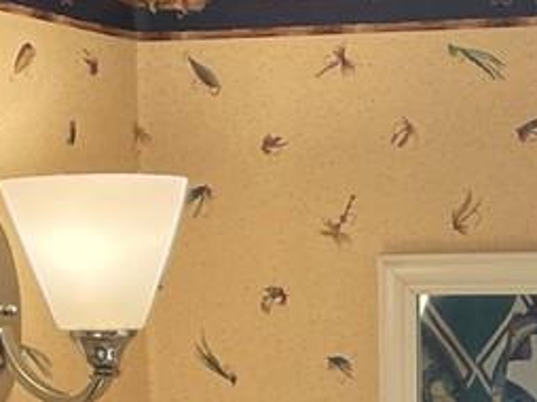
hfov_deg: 12.0
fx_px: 2542
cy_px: 861
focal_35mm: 164
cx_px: 493
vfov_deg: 8.5
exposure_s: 1/120
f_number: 1.6
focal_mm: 4.2
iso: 50
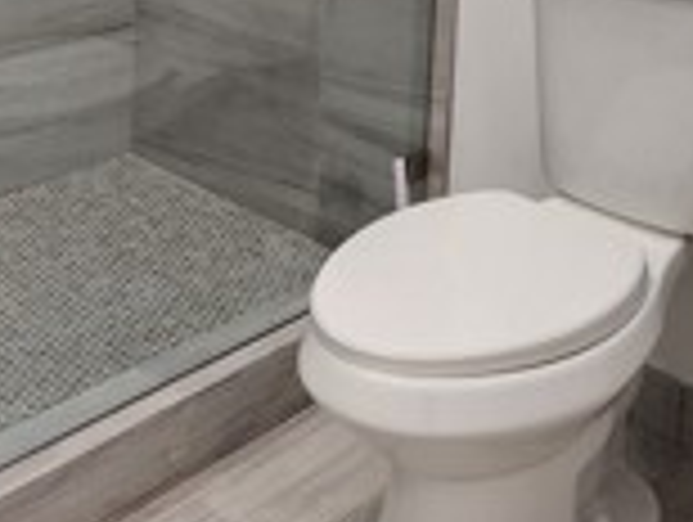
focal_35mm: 54
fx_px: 1083
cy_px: -176
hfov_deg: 35.4
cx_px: 392
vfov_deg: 23.6
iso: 64
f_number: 2.2
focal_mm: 2.2
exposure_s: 1/60
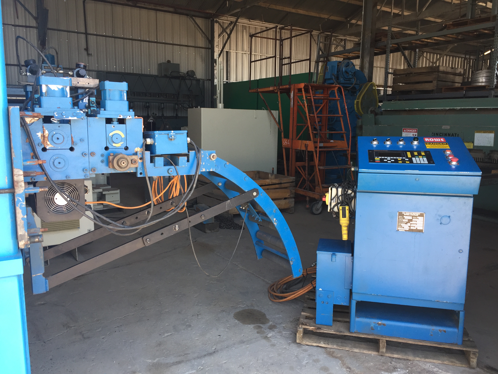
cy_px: 187
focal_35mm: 29
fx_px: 417
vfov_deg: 48.2
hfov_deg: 61.7
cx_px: 249
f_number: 2.2
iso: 40
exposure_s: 1/120
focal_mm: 4.15
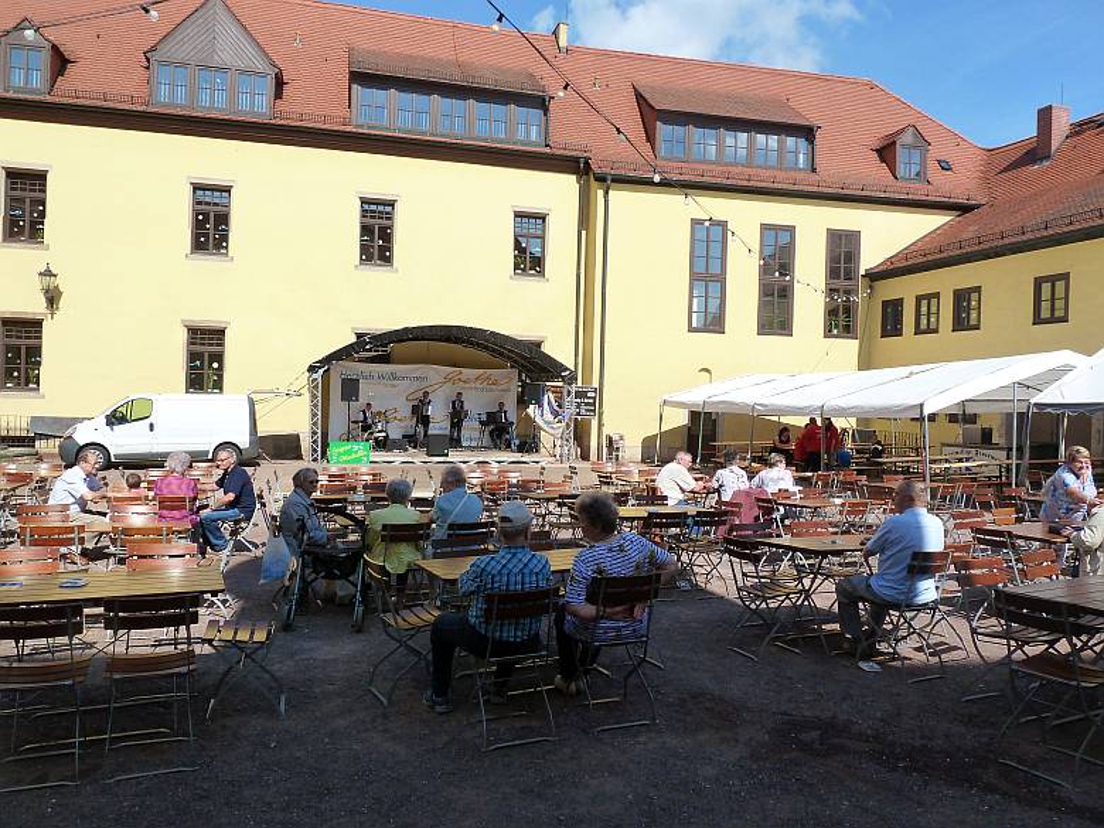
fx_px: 797
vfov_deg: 54.9
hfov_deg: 69.4
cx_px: 552
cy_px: 414
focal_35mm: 25
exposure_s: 1/400
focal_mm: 4.1
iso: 125
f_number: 4.5
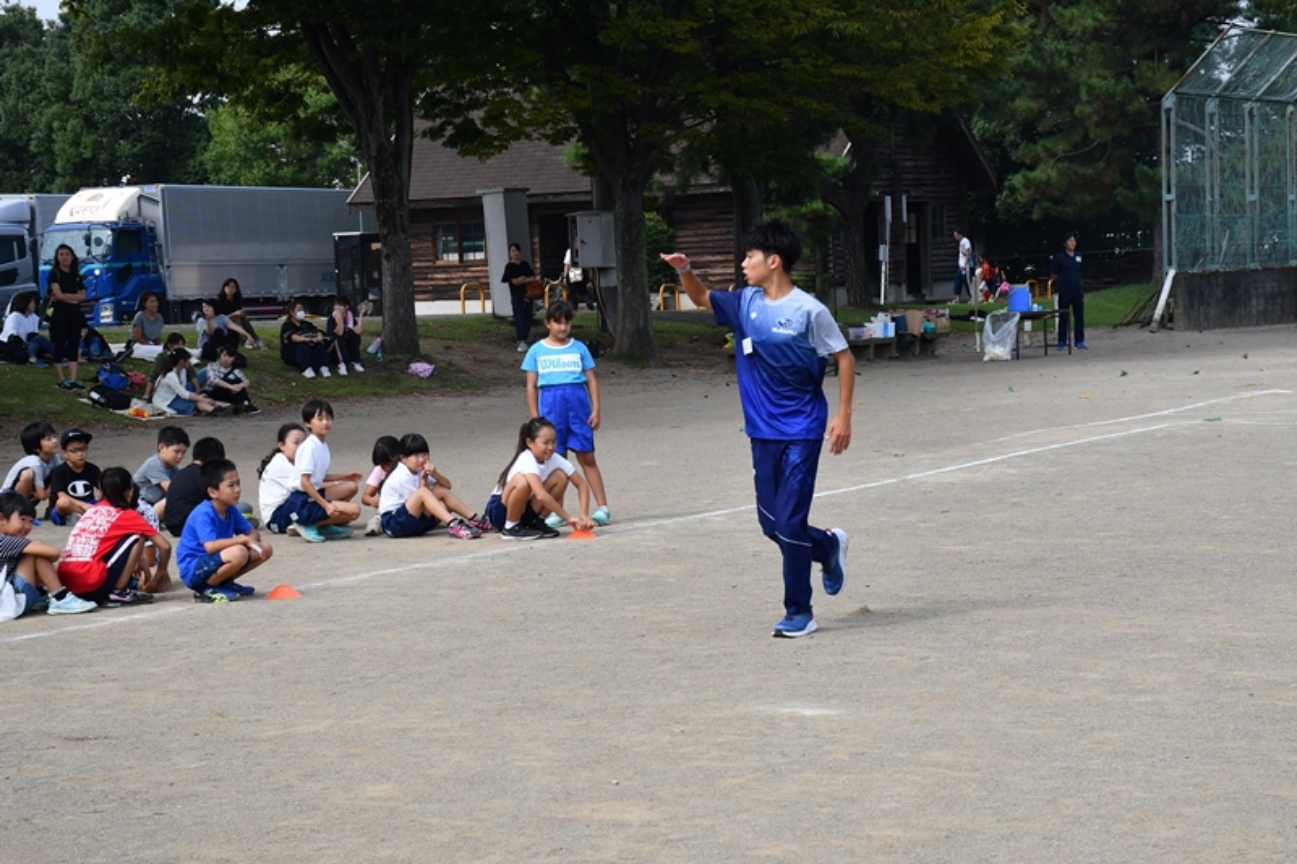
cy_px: 432
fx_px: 2701
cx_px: 648
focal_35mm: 75
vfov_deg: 18.2
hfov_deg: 27.0
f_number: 6.3
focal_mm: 50
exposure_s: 1/1600
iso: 400
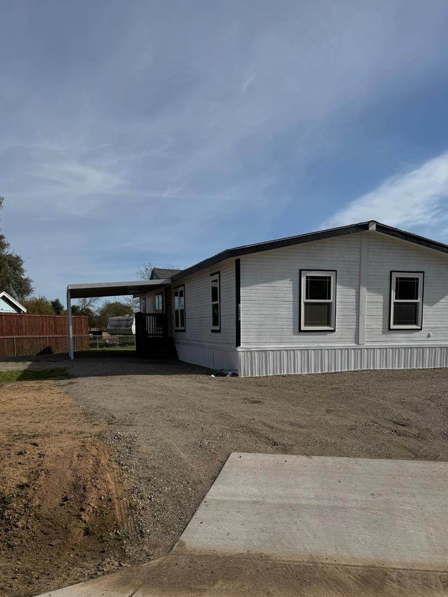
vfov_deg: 54.5
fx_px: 569
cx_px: 270
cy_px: 384
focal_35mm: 33
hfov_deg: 42.7
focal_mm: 6.76
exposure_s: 1/9009
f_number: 1.78
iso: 80
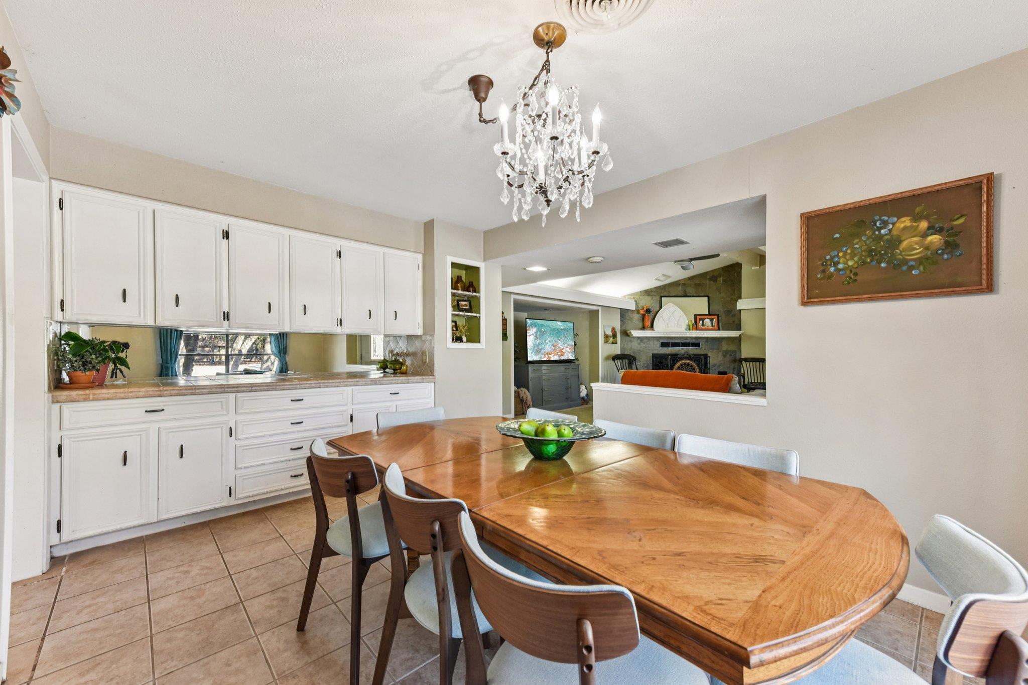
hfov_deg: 104.3
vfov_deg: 81.2
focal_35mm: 14
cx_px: 514
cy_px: 342
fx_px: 400
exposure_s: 1/15
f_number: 8
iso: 560
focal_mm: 14
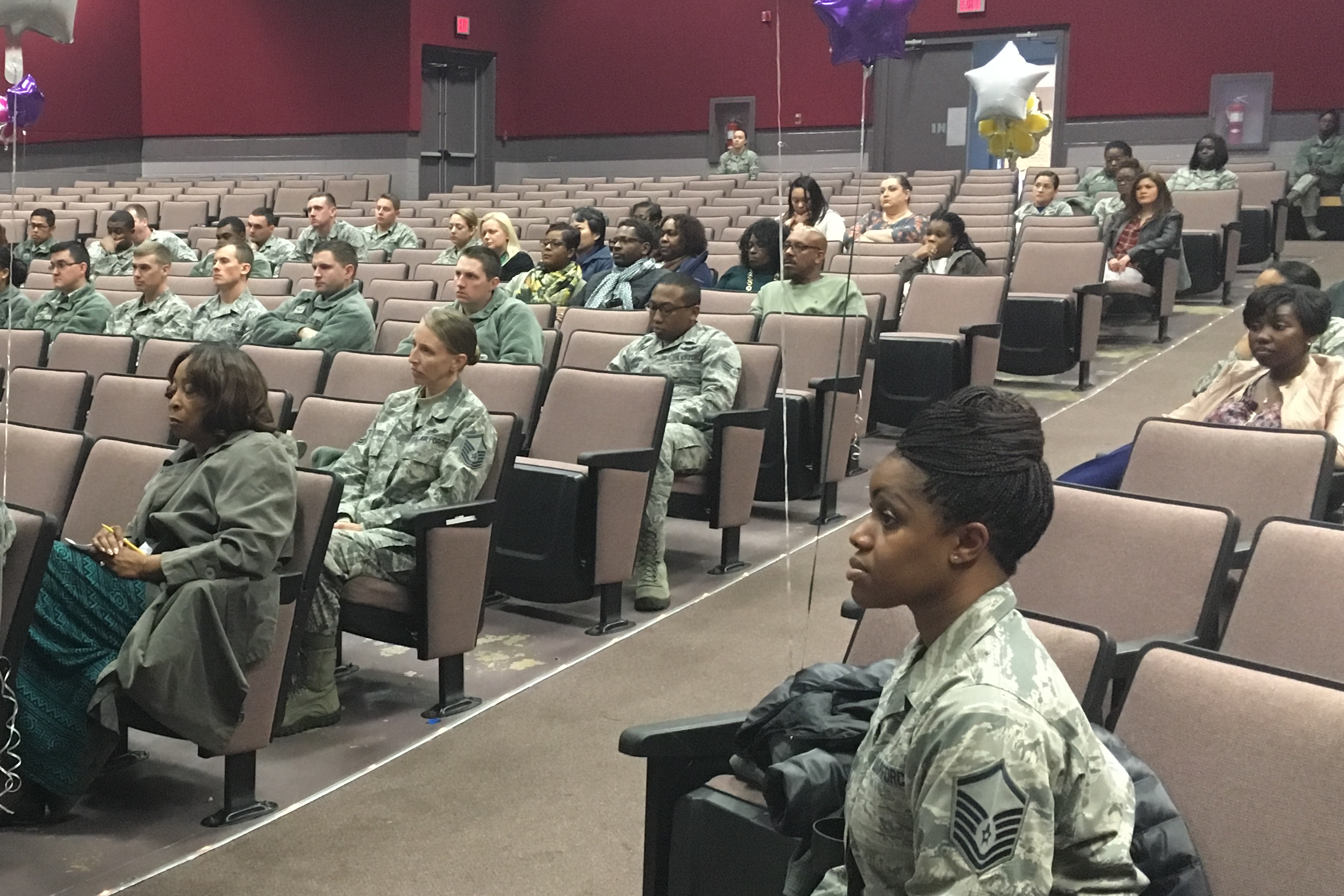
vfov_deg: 27.5
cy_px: 481
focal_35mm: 49
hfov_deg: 39.3
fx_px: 1829
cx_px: 342
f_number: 2.2
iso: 250
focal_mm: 4.15
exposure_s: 1/15
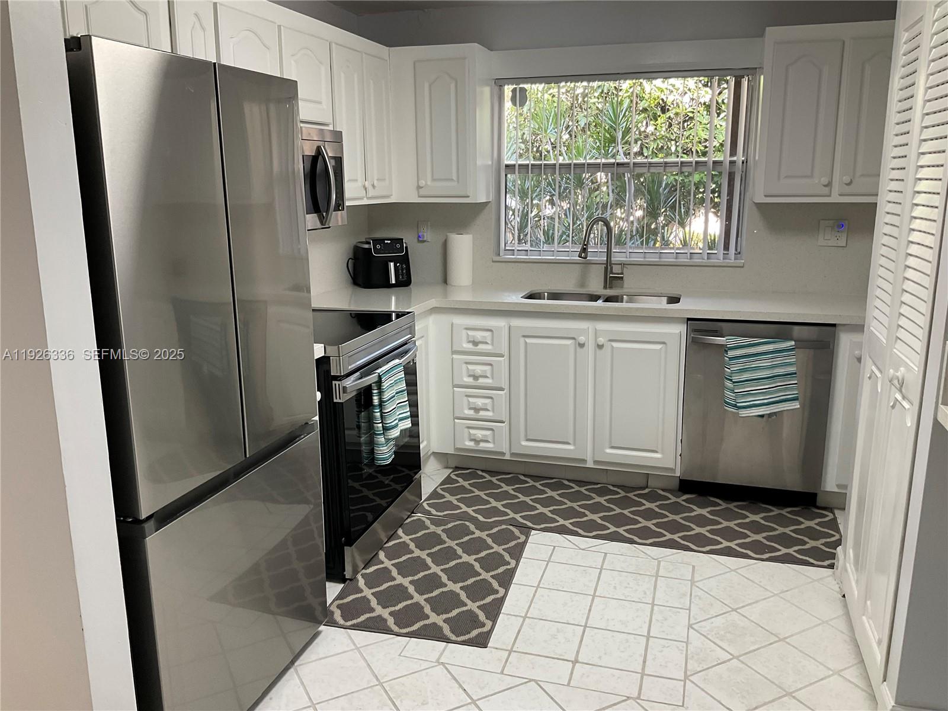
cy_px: 356
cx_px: 474
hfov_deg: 61.7
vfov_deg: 48.2
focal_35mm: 29
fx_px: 794
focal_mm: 3
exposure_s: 1/60
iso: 50
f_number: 1.8
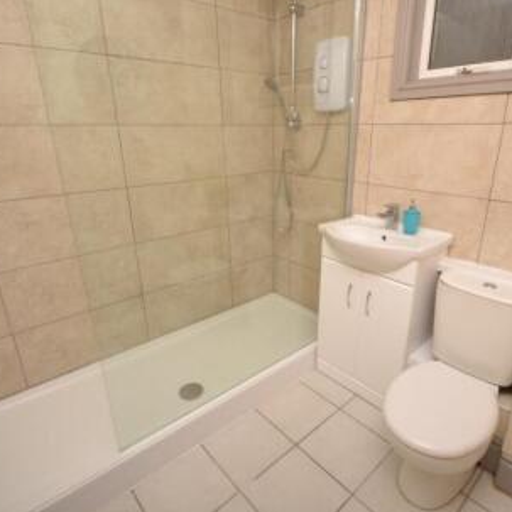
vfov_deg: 74.8
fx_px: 335
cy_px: 253
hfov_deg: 74.3
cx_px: 296
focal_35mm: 20
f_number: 20
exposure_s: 1/200
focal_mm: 10
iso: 1600
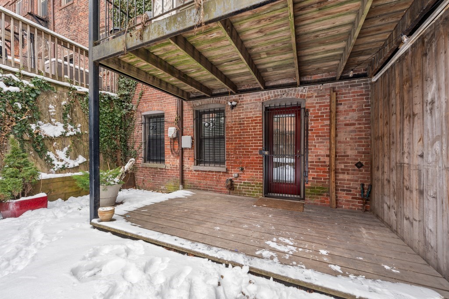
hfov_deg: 104.3
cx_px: 224
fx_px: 174
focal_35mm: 14
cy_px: 150
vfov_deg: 81.1
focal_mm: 14
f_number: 8
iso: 100
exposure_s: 1/20
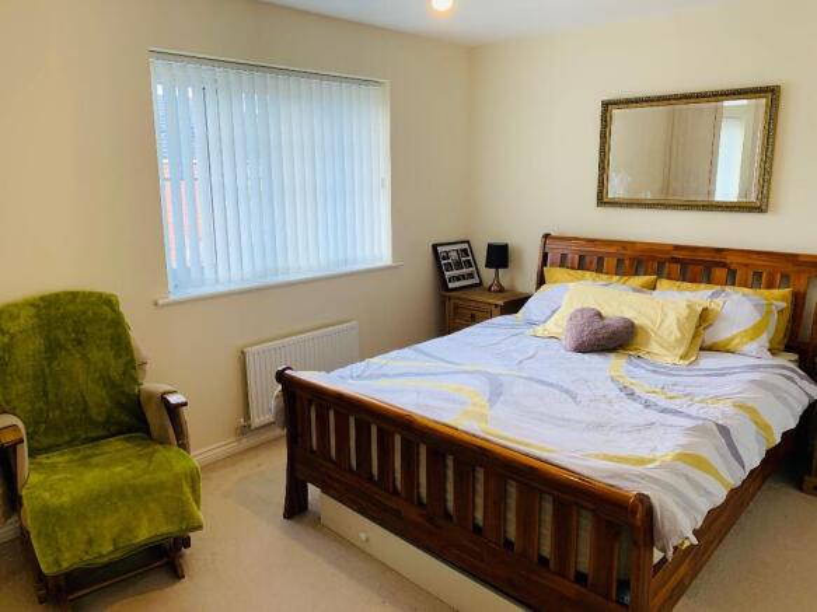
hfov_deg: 67.3
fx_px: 614
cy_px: 306
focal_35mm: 26
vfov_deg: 53.0
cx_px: 408
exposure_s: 1/119
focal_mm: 4.25
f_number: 1.8
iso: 100
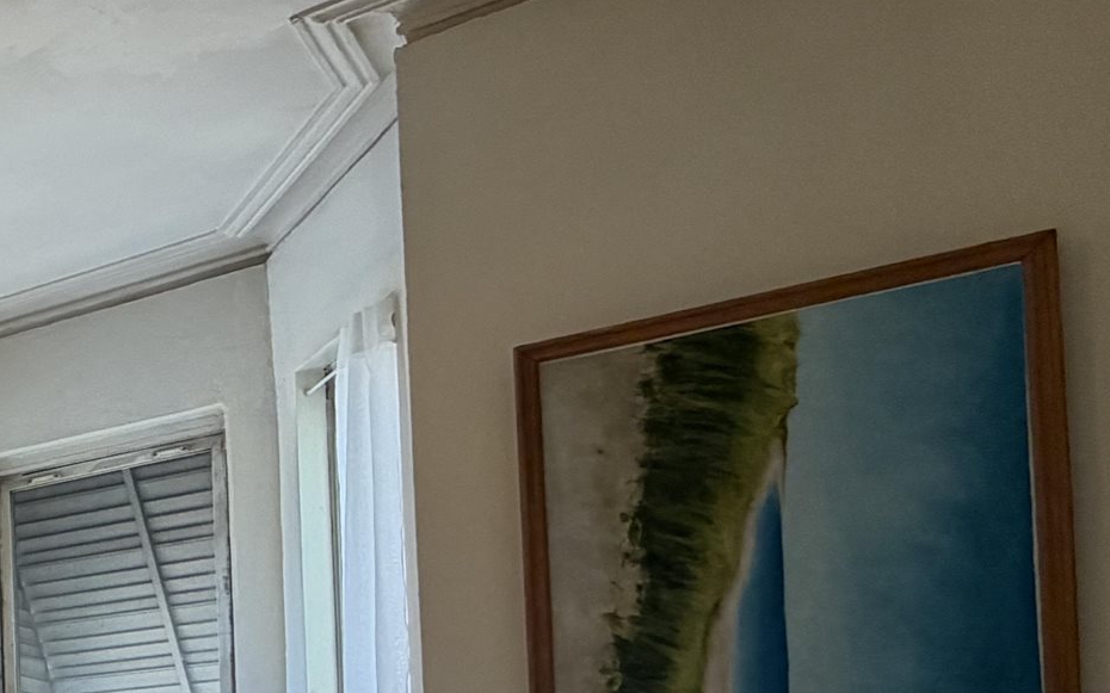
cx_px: -556
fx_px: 1482
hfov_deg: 27.8
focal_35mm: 49
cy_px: 855
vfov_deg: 23.8
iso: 100
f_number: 2.2
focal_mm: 2.22
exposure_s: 1/120
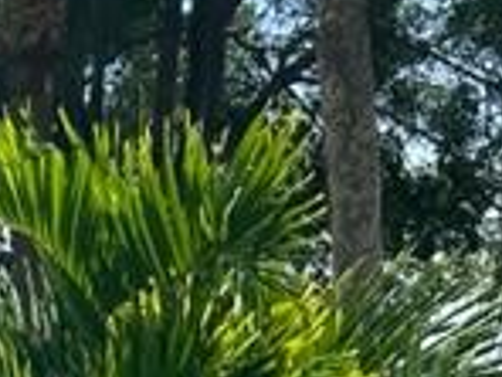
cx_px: -529
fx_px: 3016
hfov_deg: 8.9
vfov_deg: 6.9
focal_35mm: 208
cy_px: 761
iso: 64
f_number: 1.78
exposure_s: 1/5000
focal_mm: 6.86
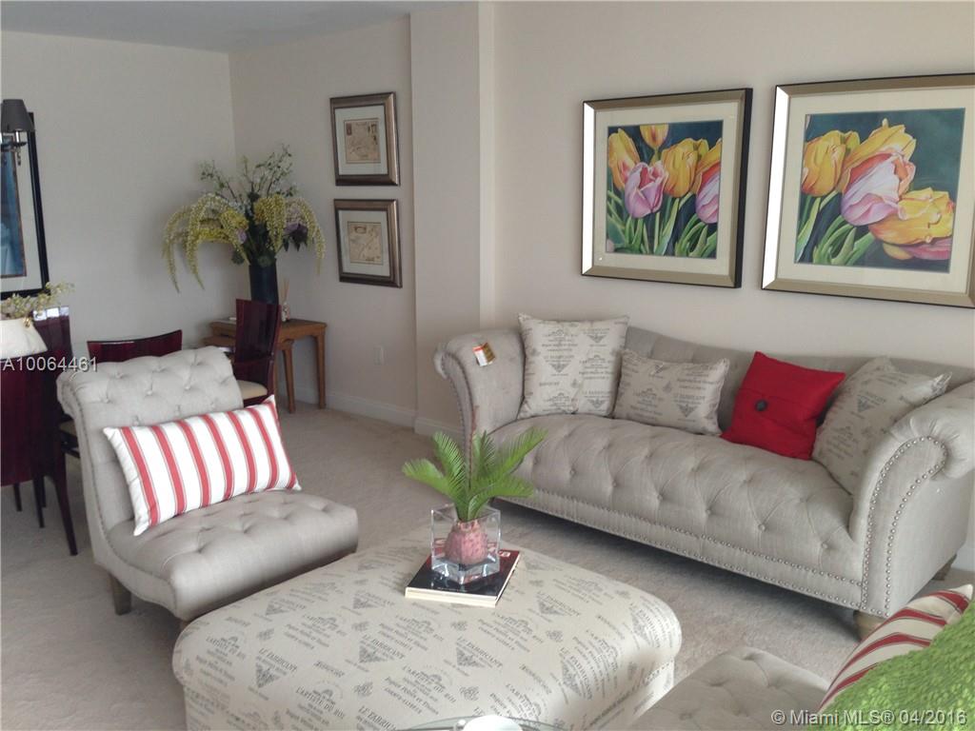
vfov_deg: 42.9
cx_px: 488
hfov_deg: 55.4
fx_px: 929
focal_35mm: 33
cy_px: 366
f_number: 2.4
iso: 64
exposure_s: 1/30
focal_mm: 4.13
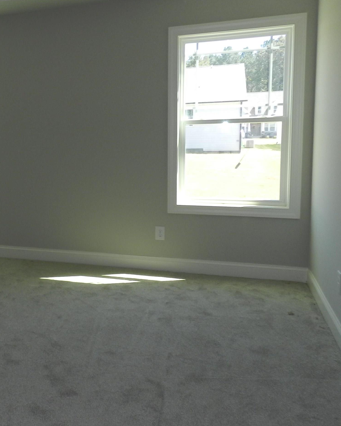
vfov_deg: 48.9
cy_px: 184
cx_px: 24
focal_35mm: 37
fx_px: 467
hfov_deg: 37.1
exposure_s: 1/125
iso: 160
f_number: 3.4
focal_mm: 4
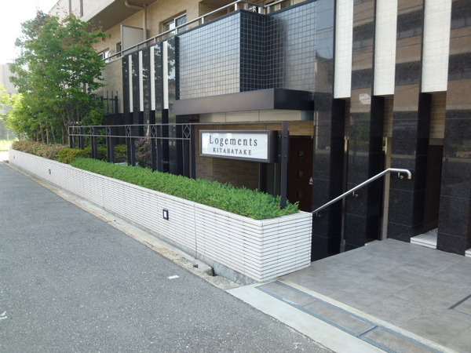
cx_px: 236
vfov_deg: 48.2
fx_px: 395
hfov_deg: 61.7
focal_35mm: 29
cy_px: 176
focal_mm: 5.1
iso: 100
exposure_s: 1/250
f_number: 2.8
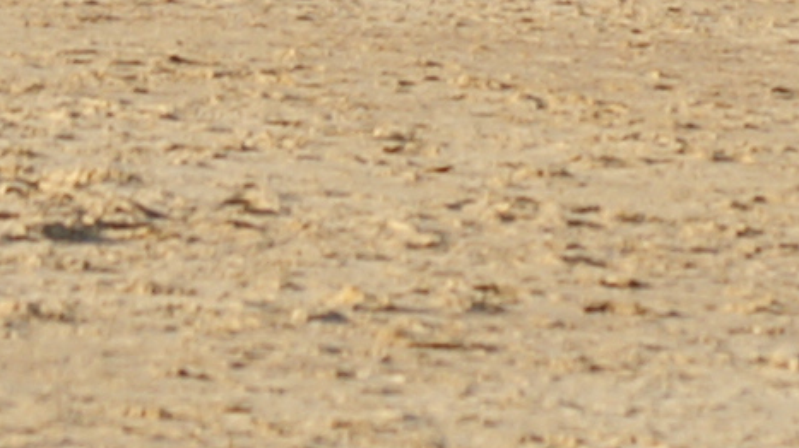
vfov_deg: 1.2
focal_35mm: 1012
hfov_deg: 2.1
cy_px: -342
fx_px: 21427
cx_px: 1581
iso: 200
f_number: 6.3
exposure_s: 1/800
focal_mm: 100
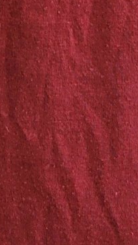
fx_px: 1293
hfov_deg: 6.0
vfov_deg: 10.1
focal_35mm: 199
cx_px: -60
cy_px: -217
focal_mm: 5.4
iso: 100
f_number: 1.8
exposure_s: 1/120
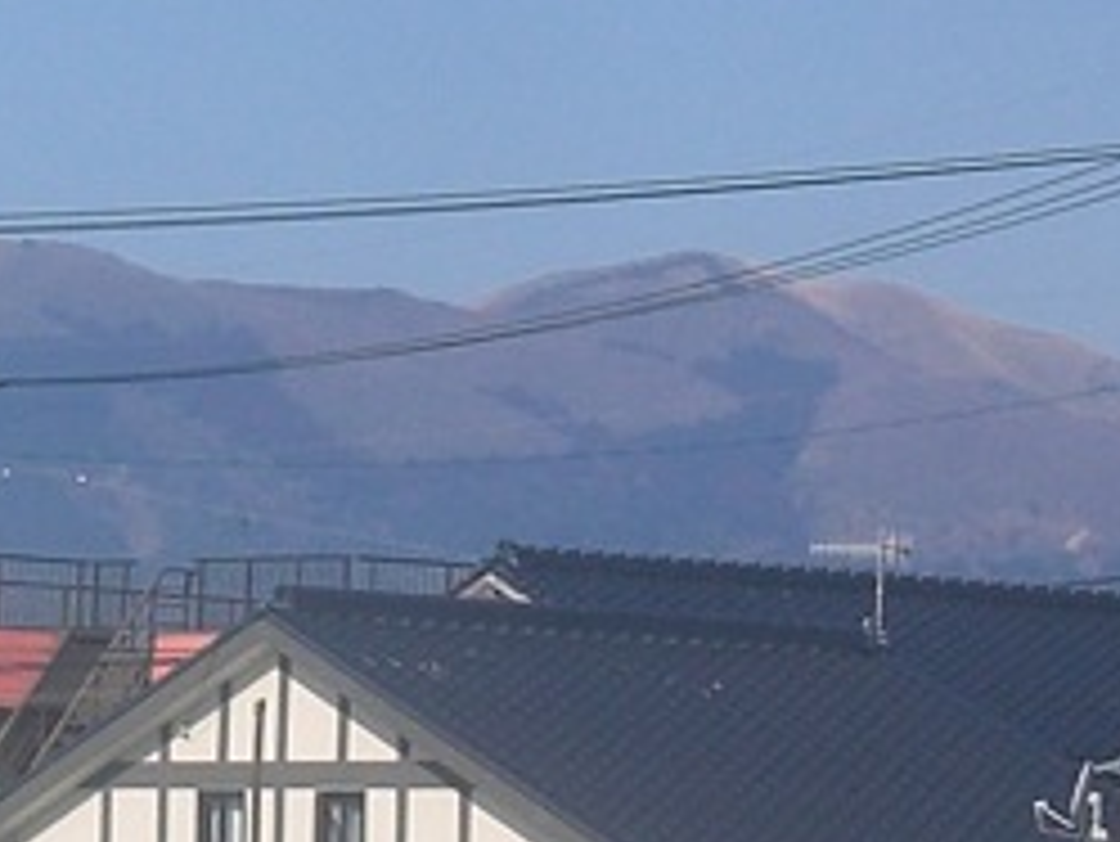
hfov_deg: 6.6
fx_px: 9744
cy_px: 495
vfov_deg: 4.9
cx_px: -67
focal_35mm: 301
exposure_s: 1/250
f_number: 6.4
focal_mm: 12.47
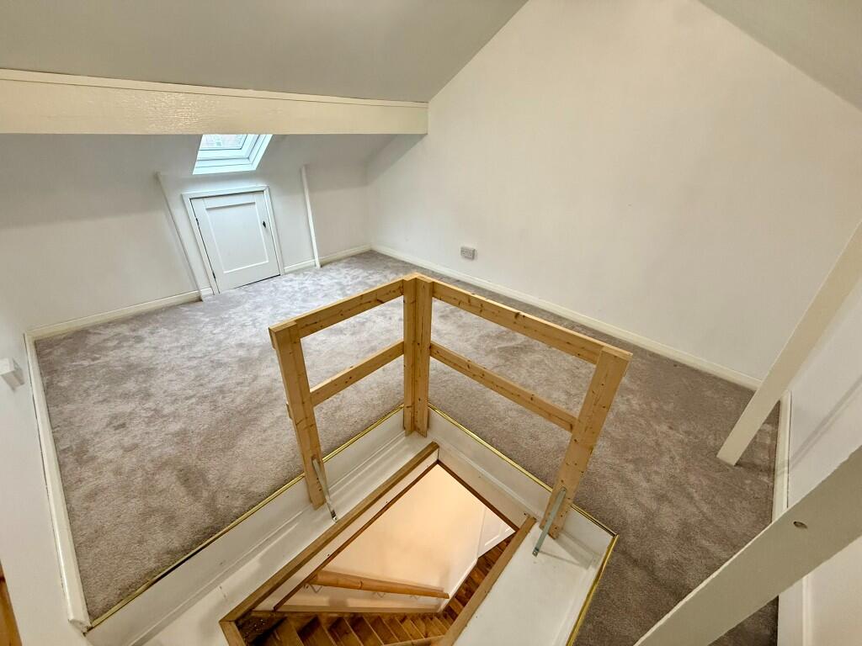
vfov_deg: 85.7
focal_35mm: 14
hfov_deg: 102.1
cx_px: 431
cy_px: 323
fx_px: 349
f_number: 2.2
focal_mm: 2.22
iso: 320
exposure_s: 1/50
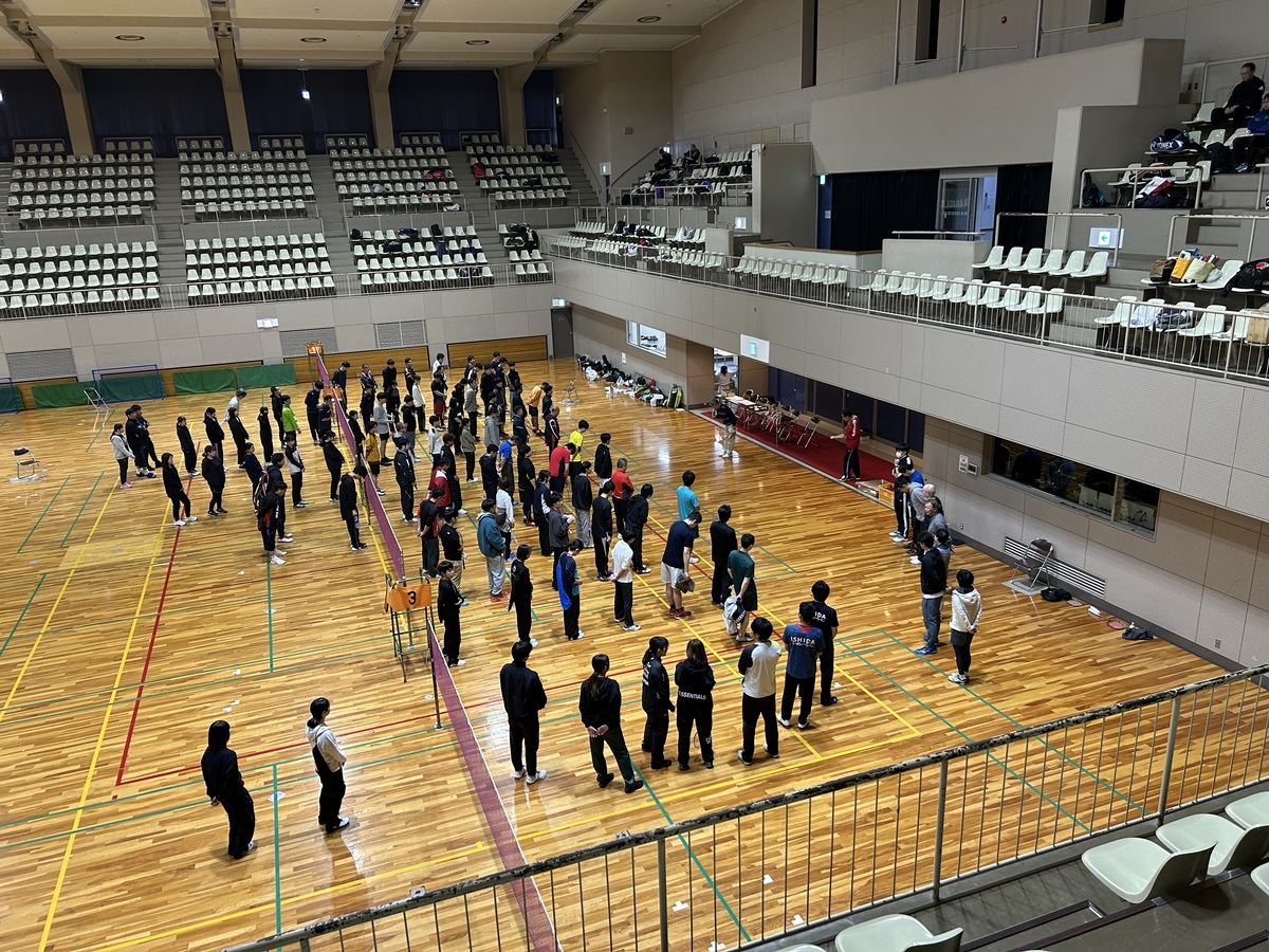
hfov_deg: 67.3
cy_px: 476
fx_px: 953
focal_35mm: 26
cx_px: 634
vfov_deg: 53.1
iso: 125
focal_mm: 5.7
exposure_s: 1/60
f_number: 1.5
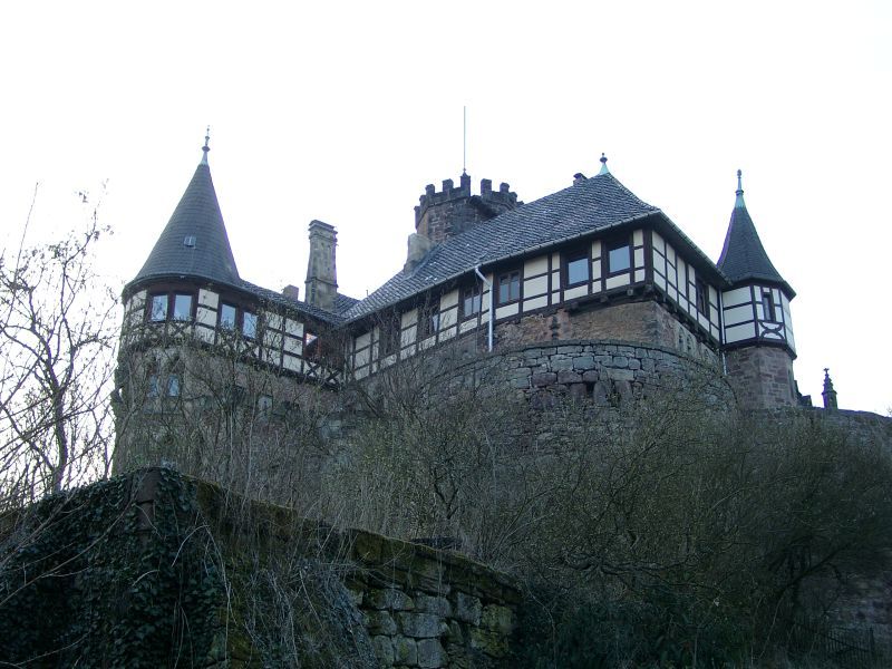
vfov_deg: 30.9
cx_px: 446
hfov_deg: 40.4
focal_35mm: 47
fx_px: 1211
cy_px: 334
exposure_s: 1/102
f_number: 2
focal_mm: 9.82
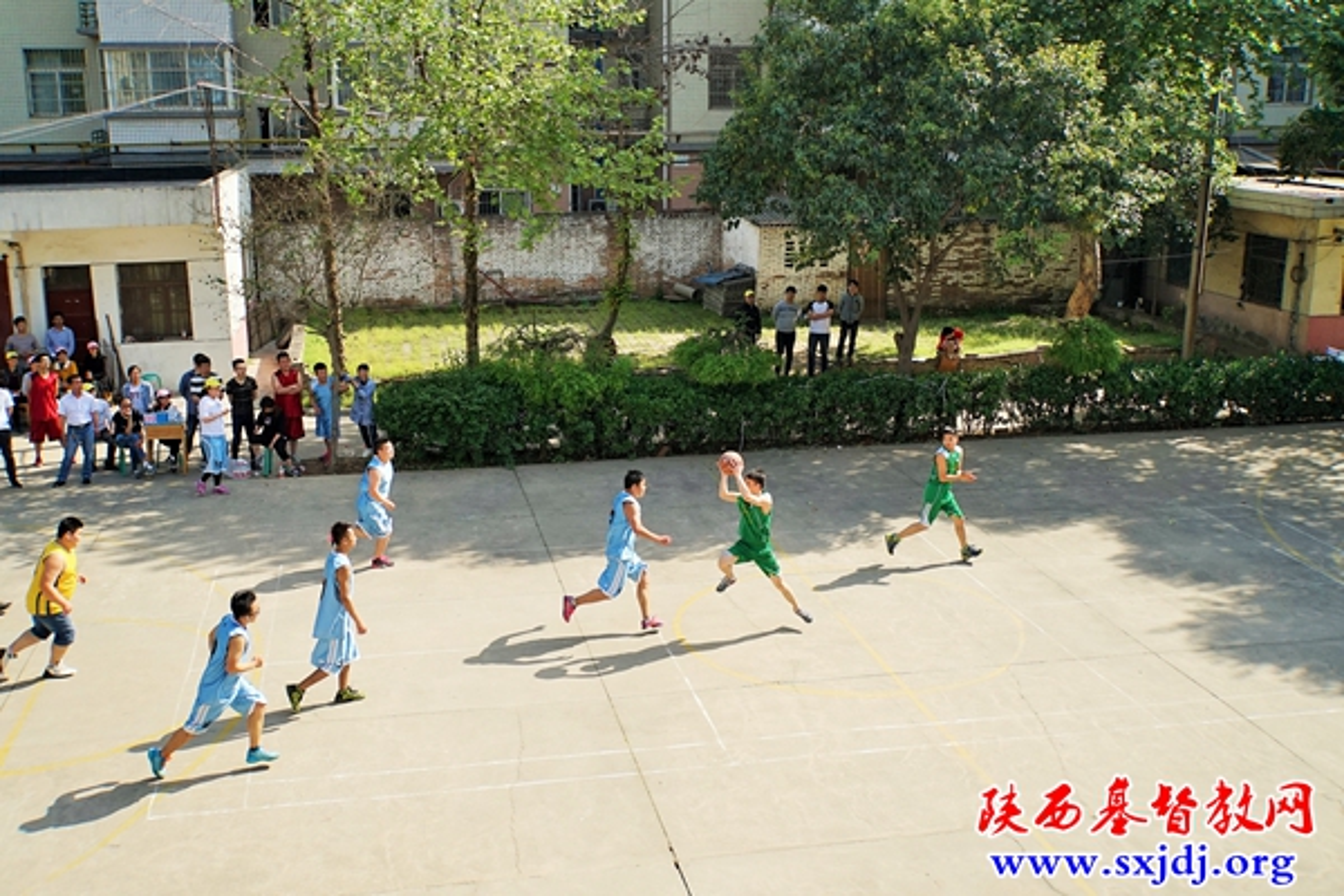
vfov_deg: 35.9
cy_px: 448
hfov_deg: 51.9
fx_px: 1381
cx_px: 672
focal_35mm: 37
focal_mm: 25
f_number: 4
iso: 320
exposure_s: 1/2000
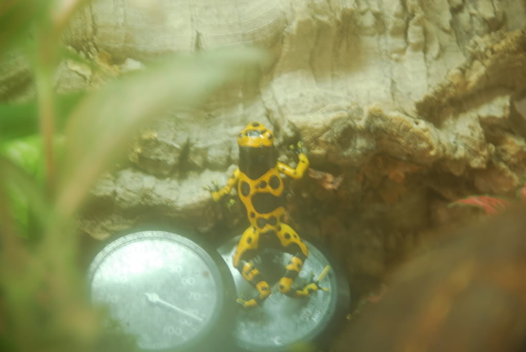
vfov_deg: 6.8
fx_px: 2963
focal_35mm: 202
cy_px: 176
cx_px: 263
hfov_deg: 10.1
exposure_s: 1/5
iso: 400
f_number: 5.6
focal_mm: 135
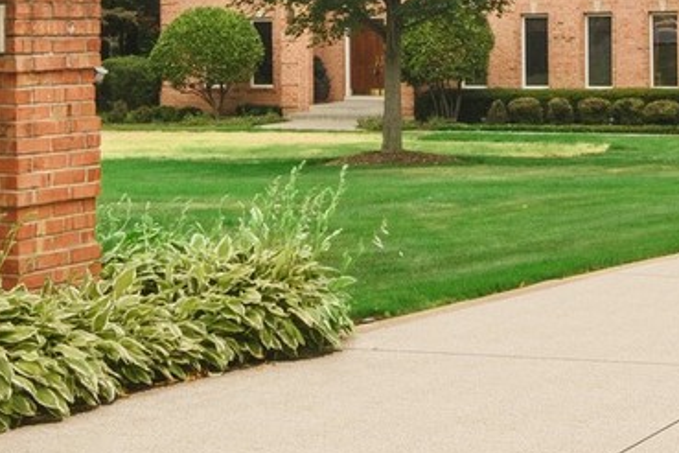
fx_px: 1490
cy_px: -15
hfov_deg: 25.4
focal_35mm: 79
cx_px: 504
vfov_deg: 16.9
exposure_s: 1/200
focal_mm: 12
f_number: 8
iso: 200
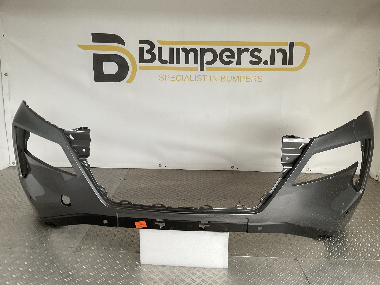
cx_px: 190
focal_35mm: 29
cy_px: 142
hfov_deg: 61.7
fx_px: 318
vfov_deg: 48.2
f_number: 1.8
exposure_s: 1/60
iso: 50
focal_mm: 3
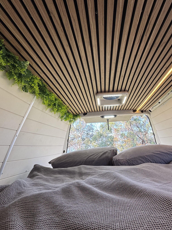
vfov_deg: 86.3
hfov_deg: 70.7
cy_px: 88
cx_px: 104
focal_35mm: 18
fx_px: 119
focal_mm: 2.22
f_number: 2.2
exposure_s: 1/99
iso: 80
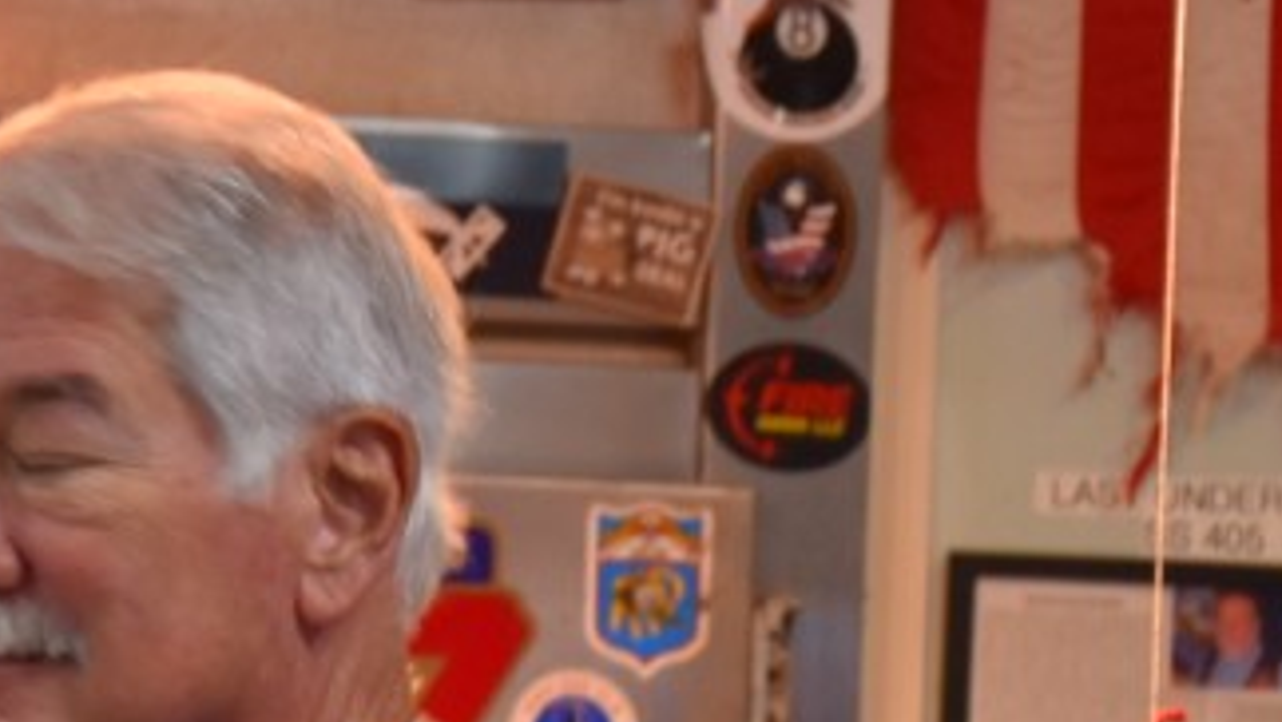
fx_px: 9896
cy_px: 504
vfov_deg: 4.2
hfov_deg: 7.3
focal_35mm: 291
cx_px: -433
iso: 900
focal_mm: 52
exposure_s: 1/60
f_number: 5
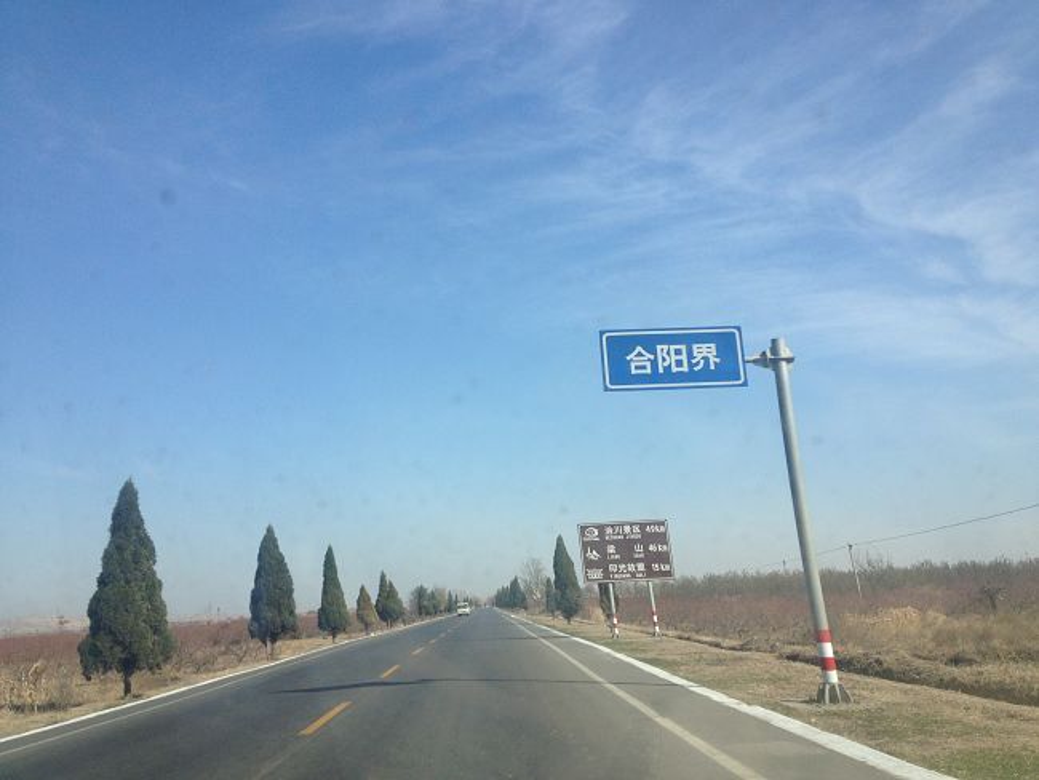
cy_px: 390
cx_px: 520
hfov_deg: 52.6
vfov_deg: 40.7
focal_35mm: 35
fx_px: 1051
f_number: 2.4
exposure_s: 1/1493
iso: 50
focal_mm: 4.28
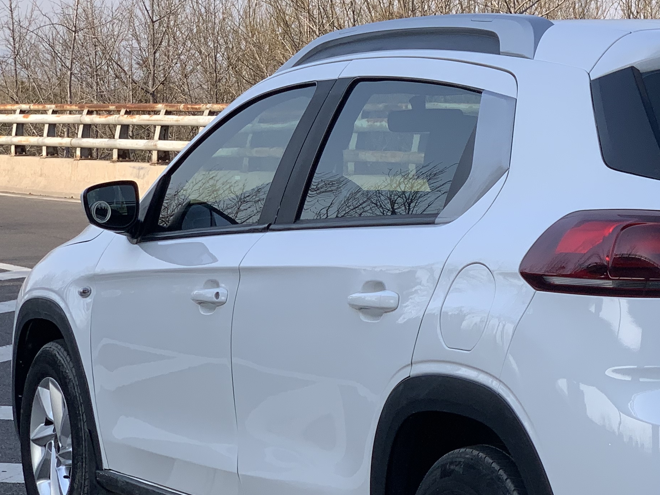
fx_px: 2173
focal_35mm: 114
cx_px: 629
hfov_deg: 17.0
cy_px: 272
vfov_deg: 13.0
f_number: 2.4
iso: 16
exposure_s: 1/716
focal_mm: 6
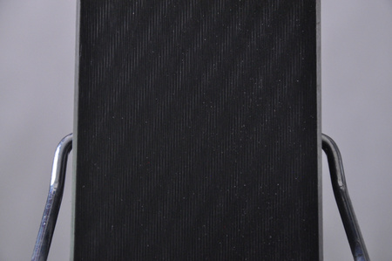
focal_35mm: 158
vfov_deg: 8.7
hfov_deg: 13.1
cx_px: 196
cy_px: 130
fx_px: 1713
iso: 3200
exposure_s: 1/125
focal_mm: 105
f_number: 9.5
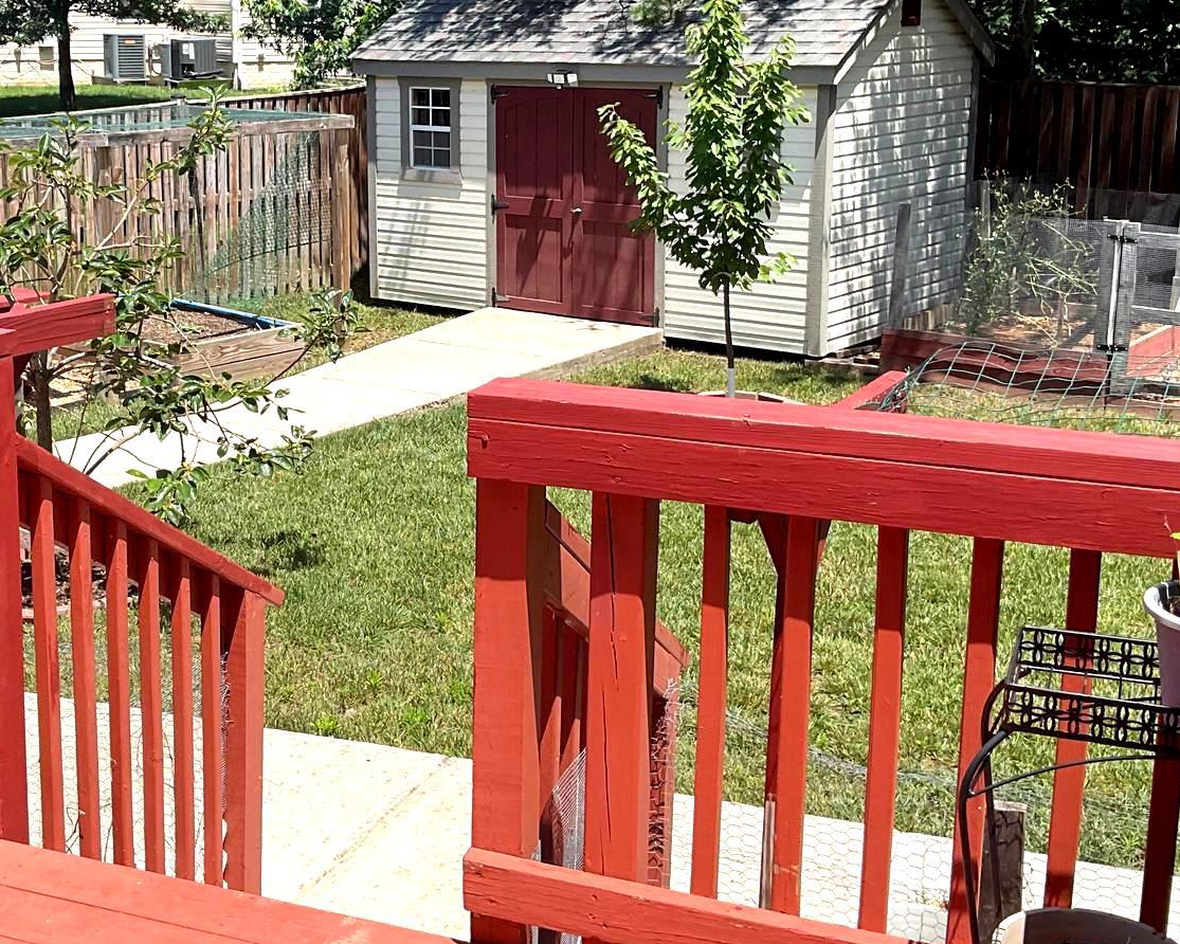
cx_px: 407
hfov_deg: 35.7
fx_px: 1816
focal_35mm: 52
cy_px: 371
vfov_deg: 29.1
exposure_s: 1/1342
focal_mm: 3
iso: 16
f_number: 1.8
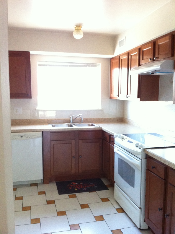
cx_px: 88
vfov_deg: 52.7
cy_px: 117
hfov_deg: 40.6
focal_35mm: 35
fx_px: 236
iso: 320
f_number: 2.8
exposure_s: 1/17
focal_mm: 3.85
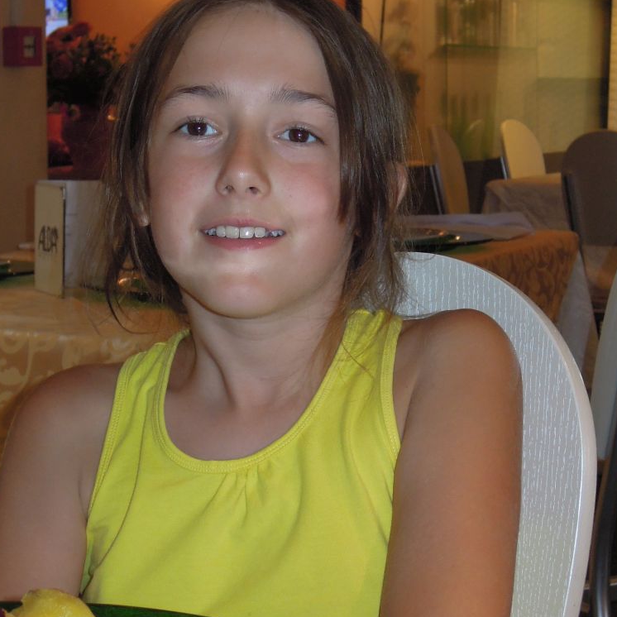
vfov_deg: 19.5
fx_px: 1795
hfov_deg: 19.5
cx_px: 298
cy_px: 244
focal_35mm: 89
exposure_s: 1/50
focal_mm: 9.9
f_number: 4
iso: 200
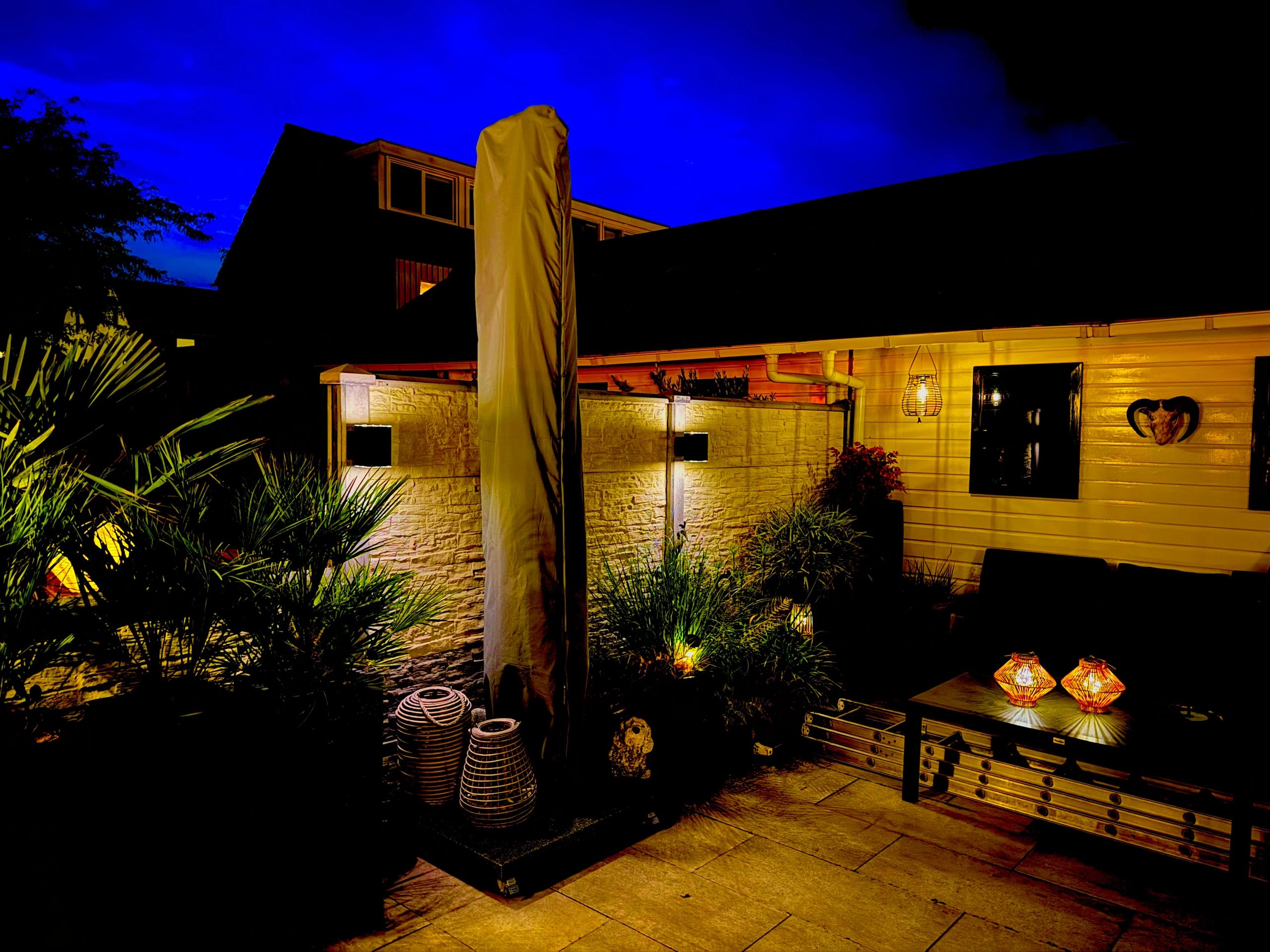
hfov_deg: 71.6
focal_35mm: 24
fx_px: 881
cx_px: 635
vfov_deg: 56.8
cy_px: 476
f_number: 1.78
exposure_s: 1/5
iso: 2000
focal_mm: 6.76
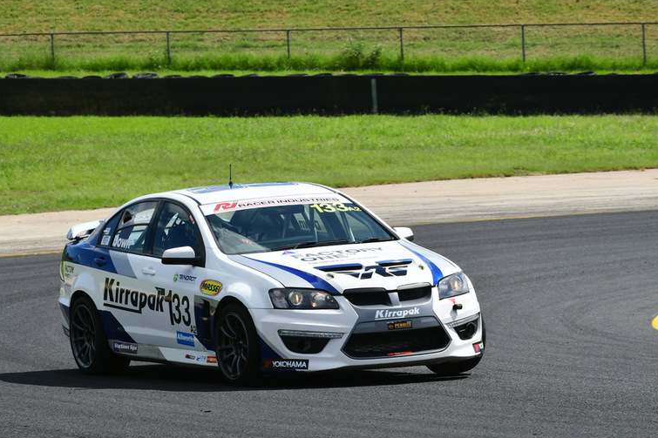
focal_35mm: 318
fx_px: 5811
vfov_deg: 4.3
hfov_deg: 6.5
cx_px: 319
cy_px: 228
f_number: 11
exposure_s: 1/640
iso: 400
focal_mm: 200
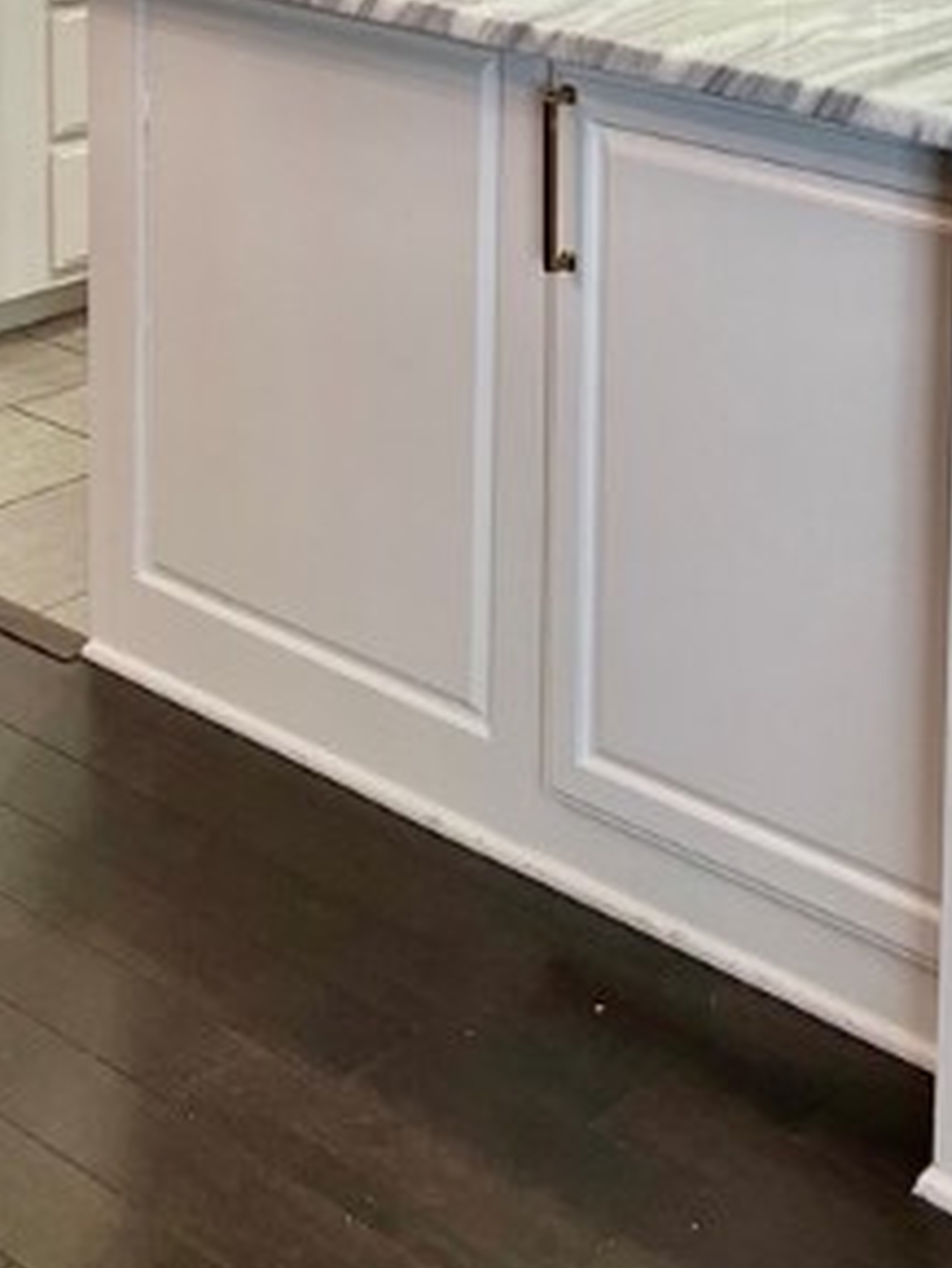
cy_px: -246
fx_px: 2528
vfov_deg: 25.4
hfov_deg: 20.7
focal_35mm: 69
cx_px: 939
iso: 100
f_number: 1.5
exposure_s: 1/120
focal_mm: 5.7
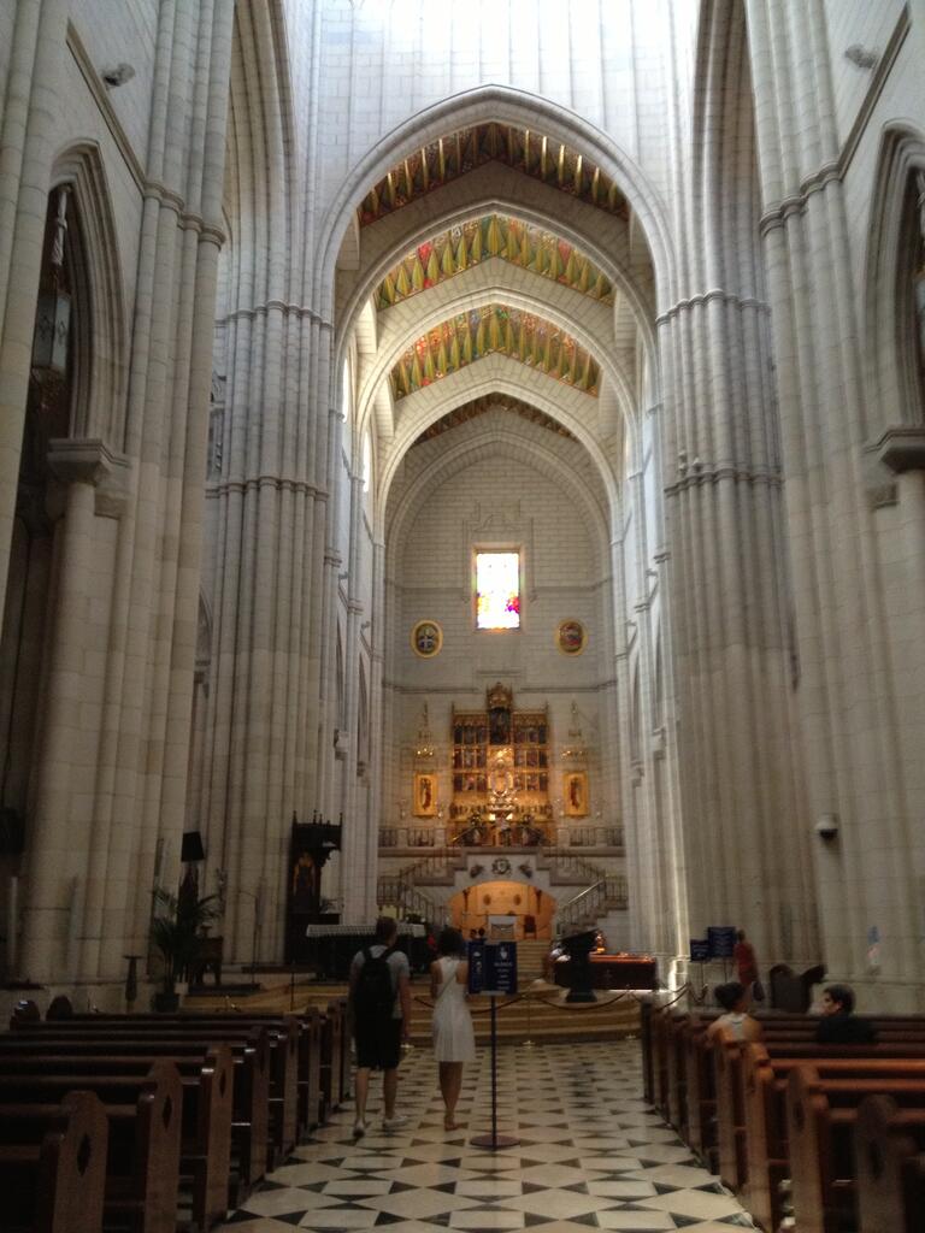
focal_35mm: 35
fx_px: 1247
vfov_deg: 52.6
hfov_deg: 40.7
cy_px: 616
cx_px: 462
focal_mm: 4.28
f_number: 2.4
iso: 200
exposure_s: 1/20
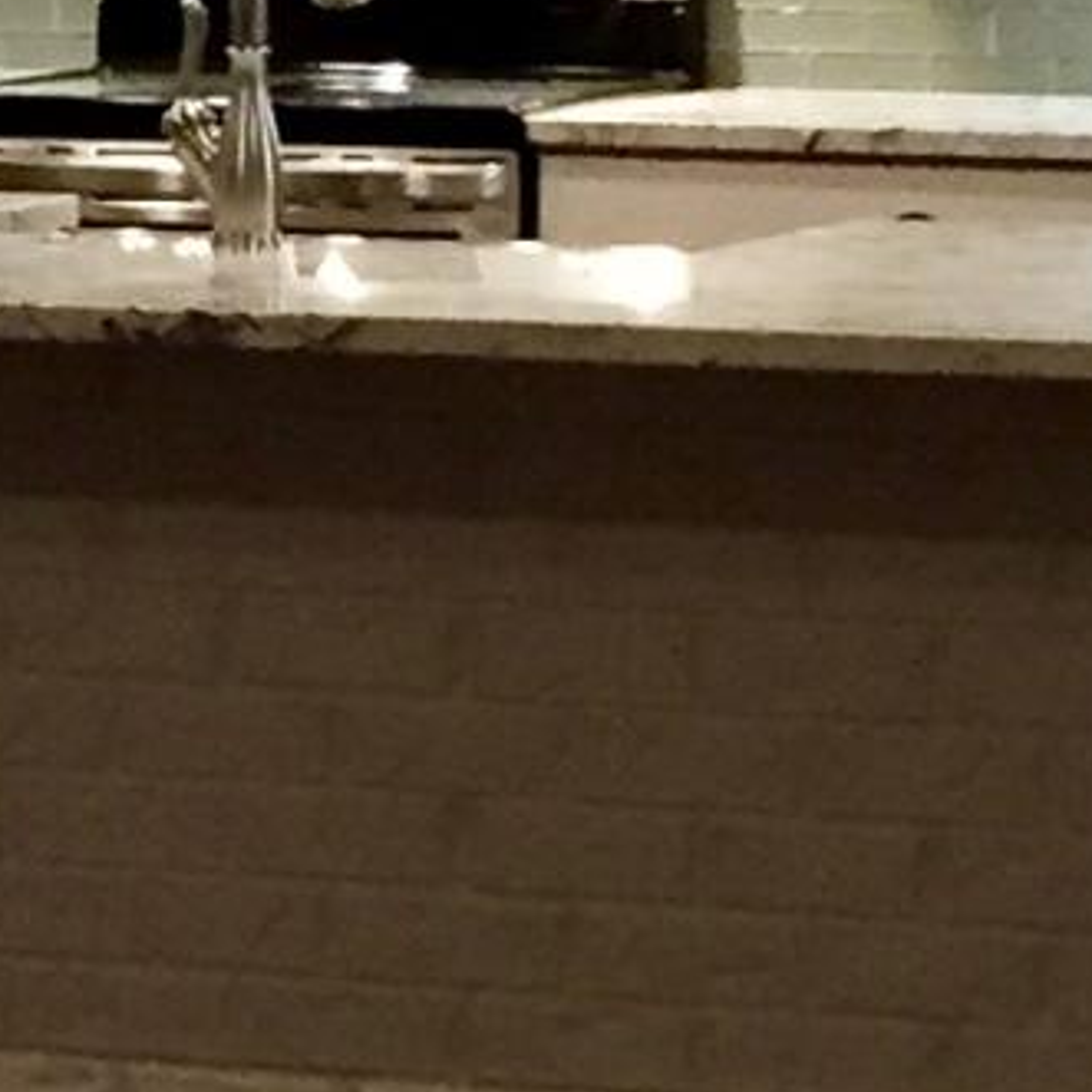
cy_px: 386
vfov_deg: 7.5
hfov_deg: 7.5
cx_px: -353
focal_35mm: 232
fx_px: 8280
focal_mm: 4.15
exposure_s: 1/30
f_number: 2.2
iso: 200
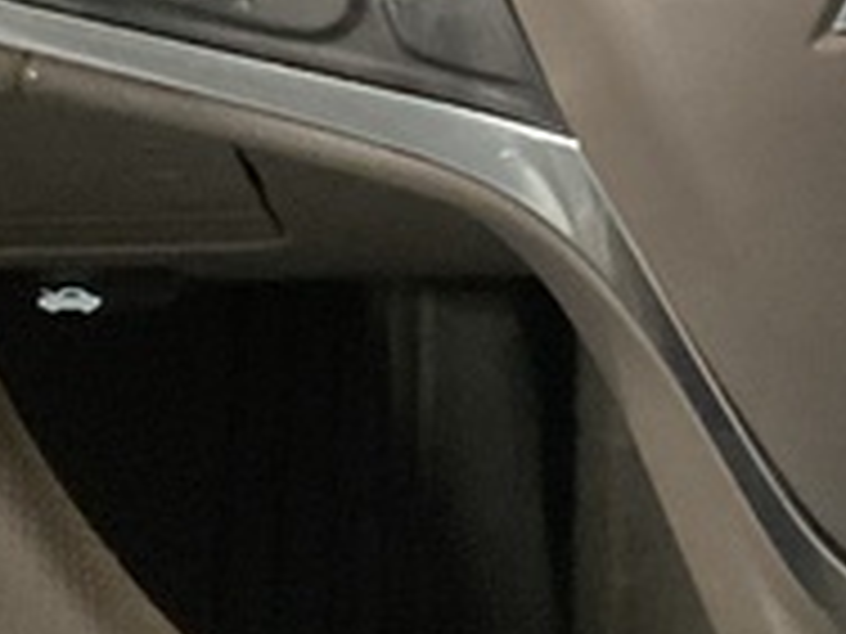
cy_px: -94
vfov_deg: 9.9
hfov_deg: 13.0
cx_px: 1017
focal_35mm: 148
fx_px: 3617
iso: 250
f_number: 1.8
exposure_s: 1/30
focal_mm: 3
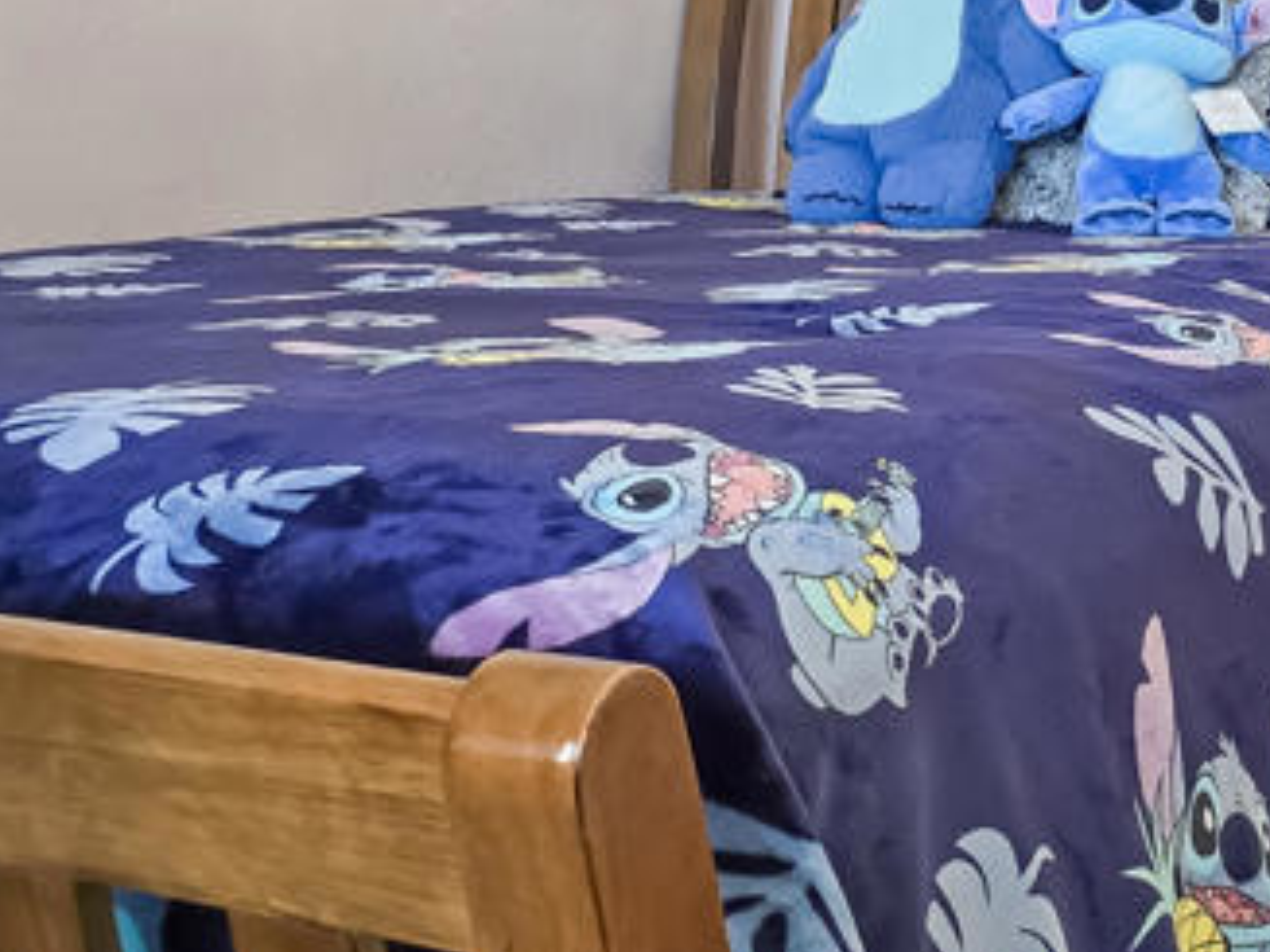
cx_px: 1196
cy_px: 140
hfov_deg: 26.0
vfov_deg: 20.1
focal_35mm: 72
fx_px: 2641
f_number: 1.7
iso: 640
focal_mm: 6.3
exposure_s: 1/120
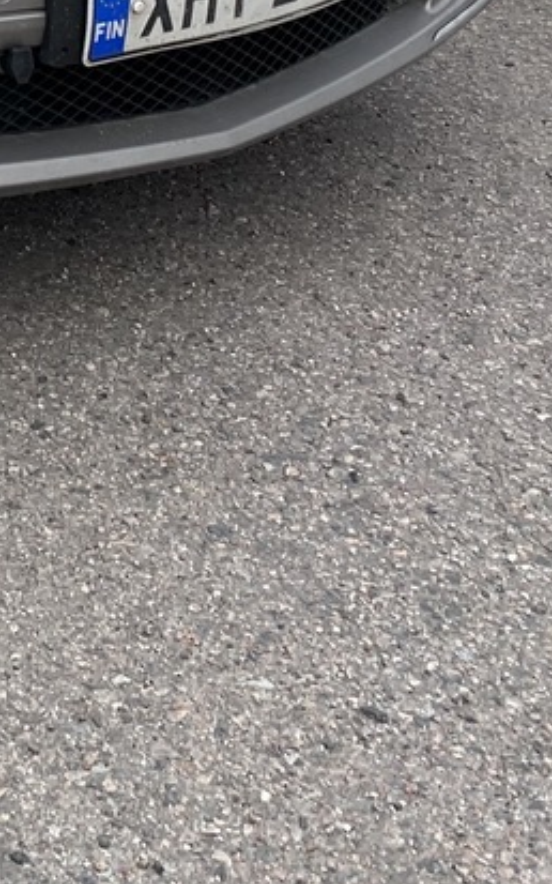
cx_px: -415
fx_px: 2312
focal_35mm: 96
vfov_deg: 20.0
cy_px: -240
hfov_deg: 12.5
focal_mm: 4.25
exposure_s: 1/644
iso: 32
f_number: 1.8
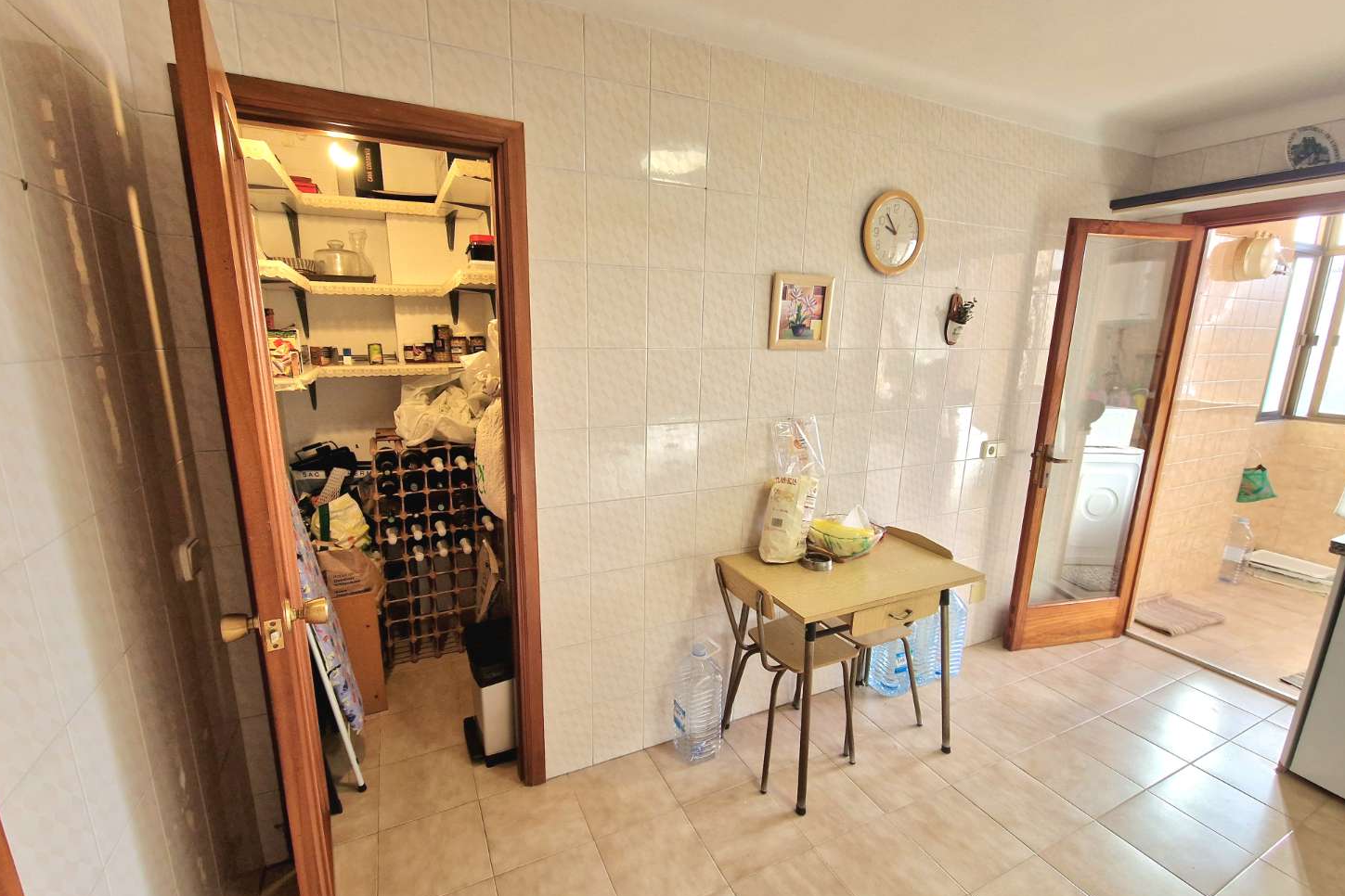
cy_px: 466
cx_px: 658
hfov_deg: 104.2
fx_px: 523
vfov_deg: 81.2
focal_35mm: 14
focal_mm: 2.2
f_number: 2.2
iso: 80
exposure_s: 1/100
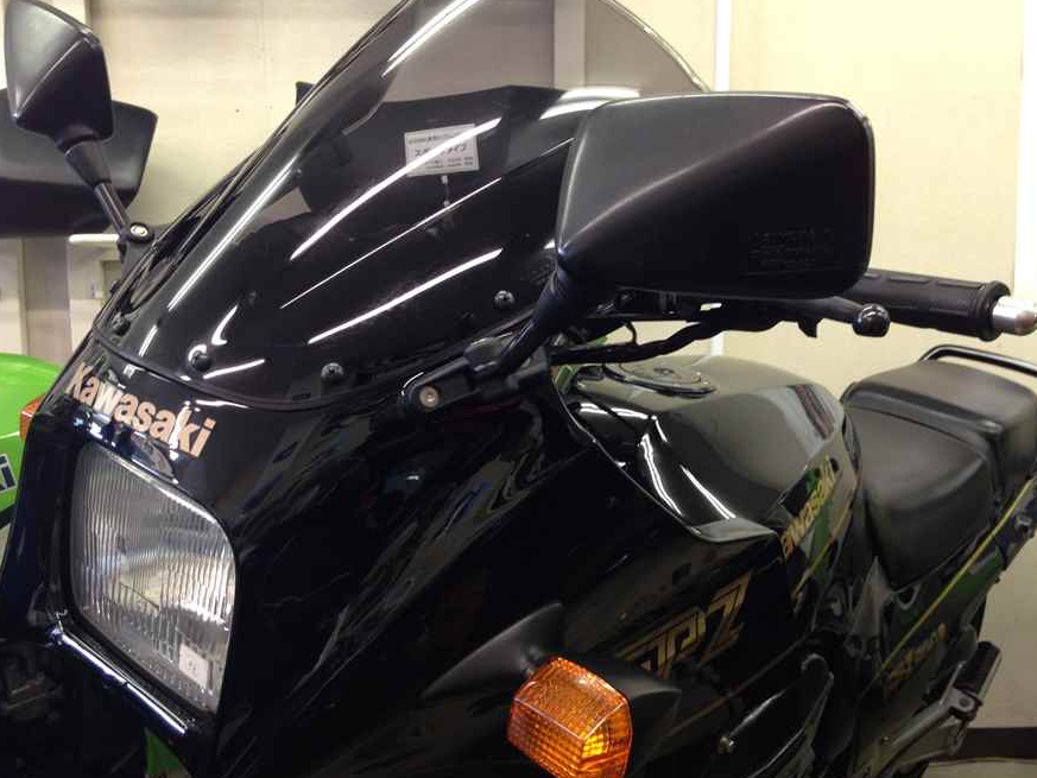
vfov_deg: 38.7
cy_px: 412
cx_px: 513
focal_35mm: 37
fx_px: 1109
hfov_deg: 50.1
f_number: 2.4
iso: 80
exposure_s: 1/20
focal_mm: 4.12
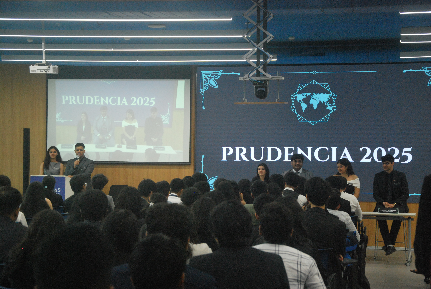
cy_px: 144
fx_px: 1043
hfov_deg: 23.4
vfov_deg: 15.8
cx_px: 216
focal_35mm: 87
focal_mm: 58
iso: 1250
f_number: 5.3
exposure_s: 1/125
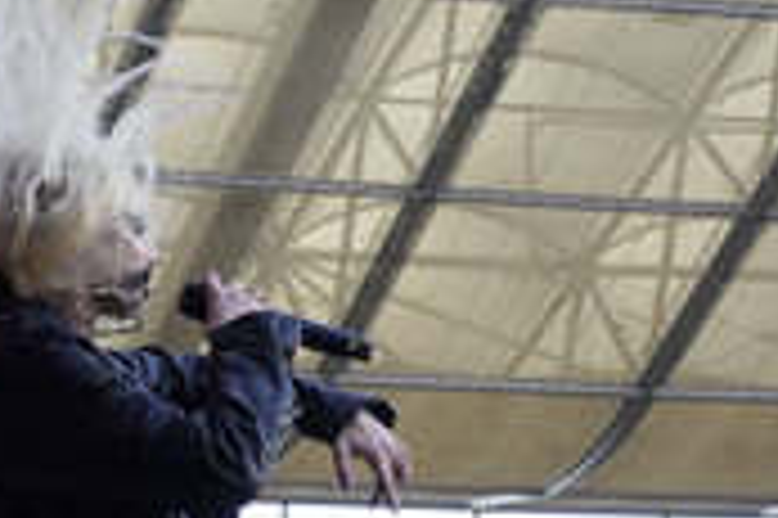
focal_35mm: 156
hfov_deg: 13.1
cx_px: 155
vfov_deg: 8.7
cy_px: 527
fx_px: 3368
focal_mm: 60
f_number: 8
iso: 1600
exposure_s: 1/400
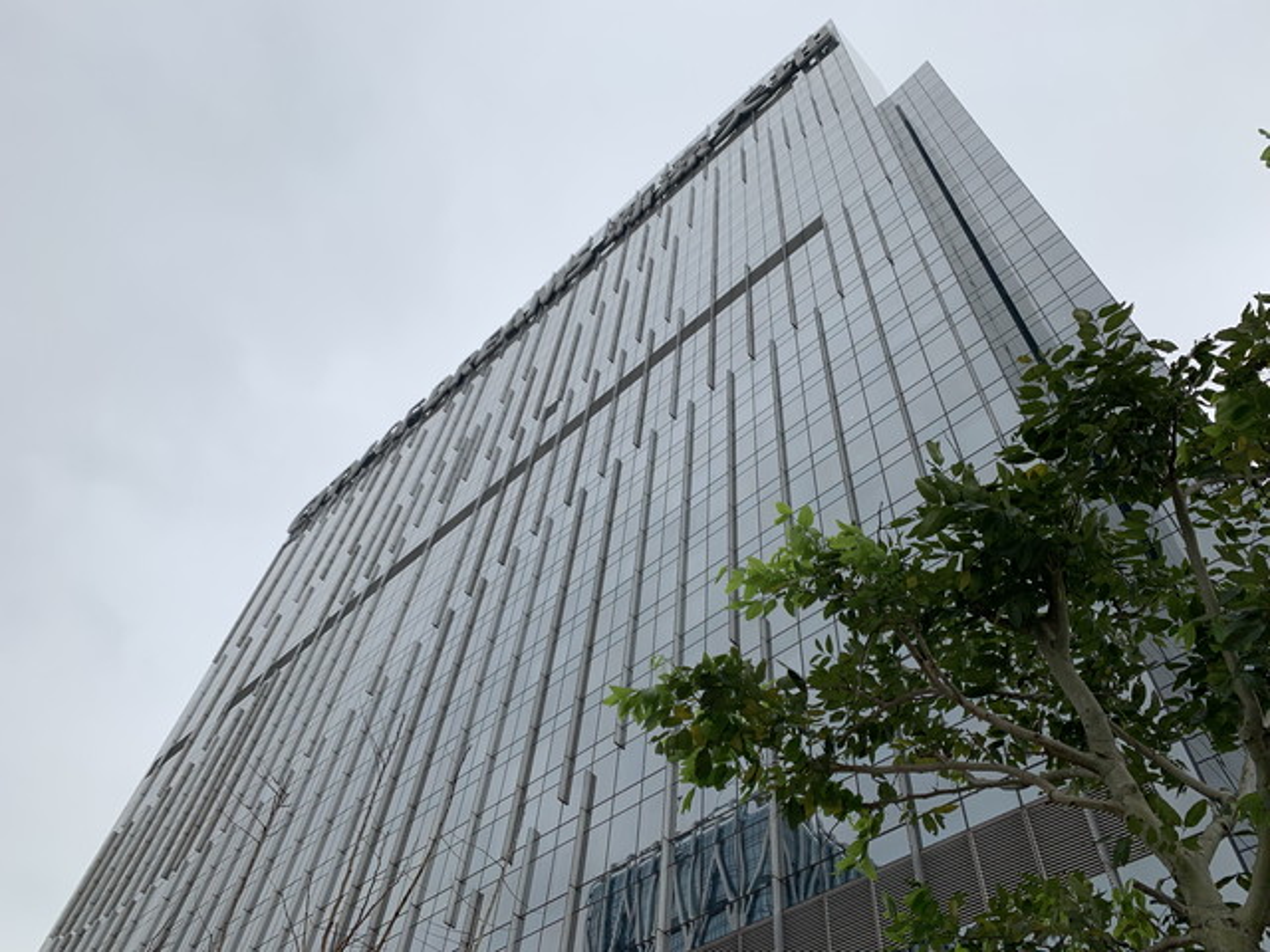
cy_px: 476
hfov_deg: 67.3
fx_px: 954
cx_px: 635
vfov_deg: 53.1
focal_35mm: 26
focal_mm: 4.25
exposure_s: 1/1812
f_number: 1.8
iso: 25
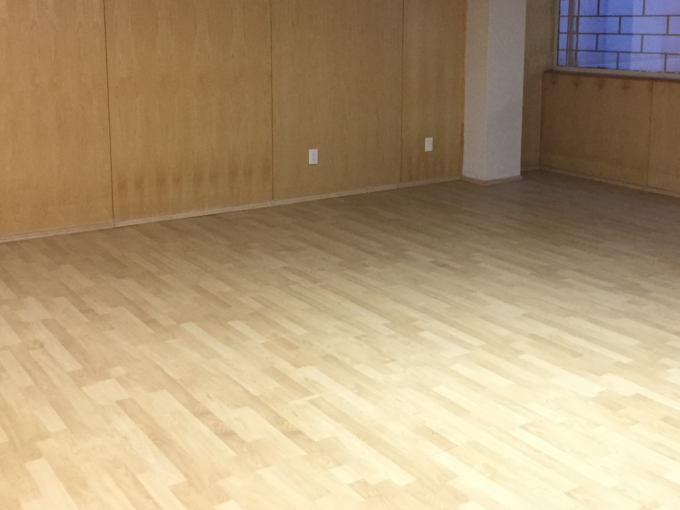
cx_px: 382
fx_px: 845
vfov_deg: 33.2
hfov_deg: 43.8
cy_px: 153
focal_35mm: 43
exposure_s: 1/30
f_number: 2.2
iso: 200
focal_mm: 4.15
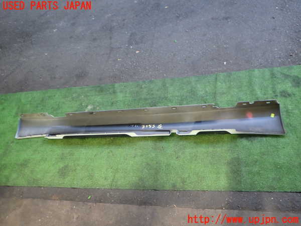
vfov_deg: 46.8
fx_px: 261
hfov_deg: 60.0
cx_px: 150
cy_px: 113
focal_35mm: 30
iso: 200
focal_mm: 5.4
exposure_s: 1/60
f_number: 2.3
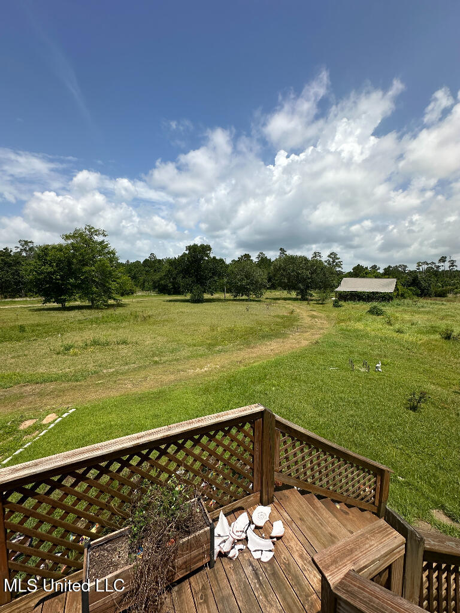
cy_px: 306
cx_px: 230
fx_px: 248
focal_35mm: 14
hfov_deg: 85.7
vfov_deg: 102.1
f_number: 2.2
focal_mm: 2.22
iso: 50
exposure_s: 1/2747
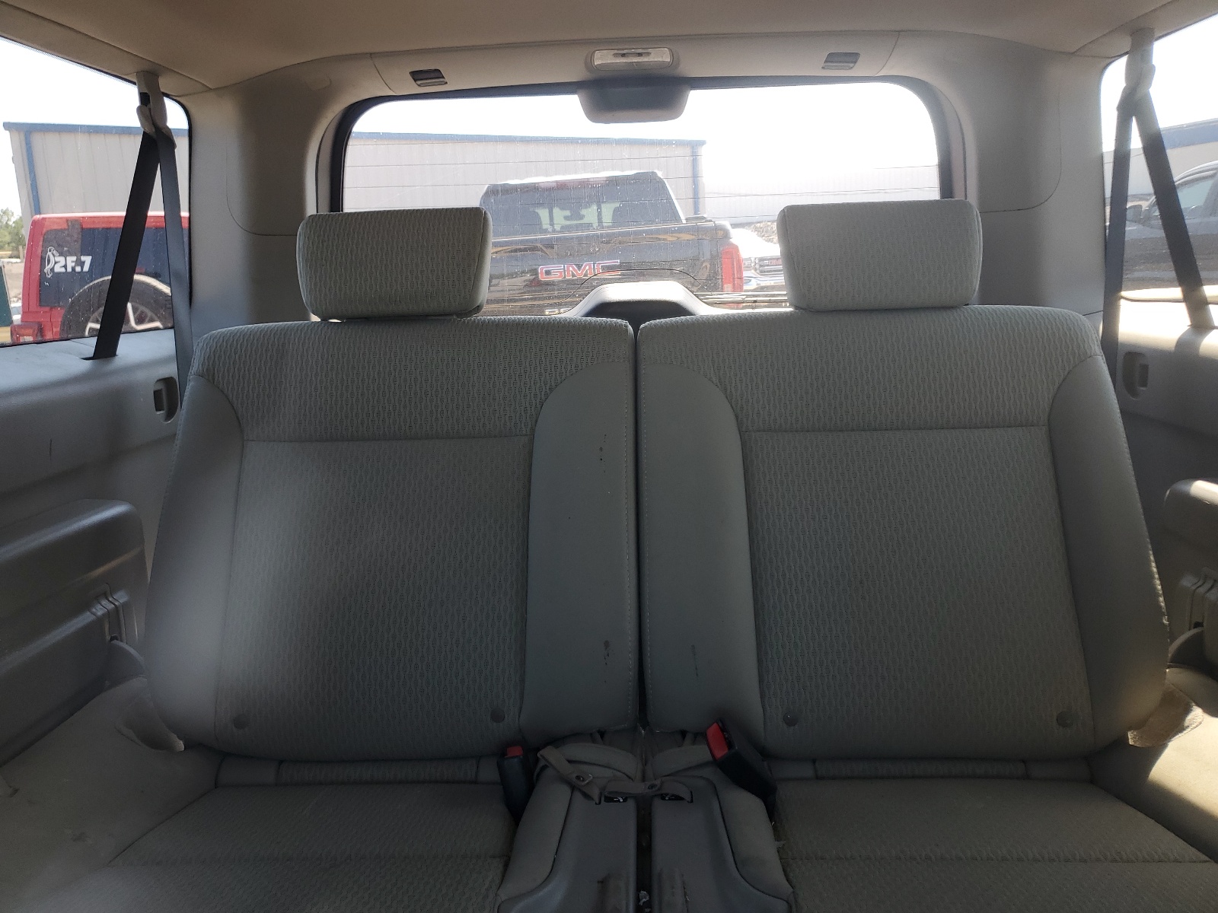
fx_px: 915
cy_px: 456
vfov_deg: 53.1
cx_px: 609
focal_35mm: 26
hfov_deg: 67.3
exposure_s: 1/127
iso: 50
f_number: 1.5
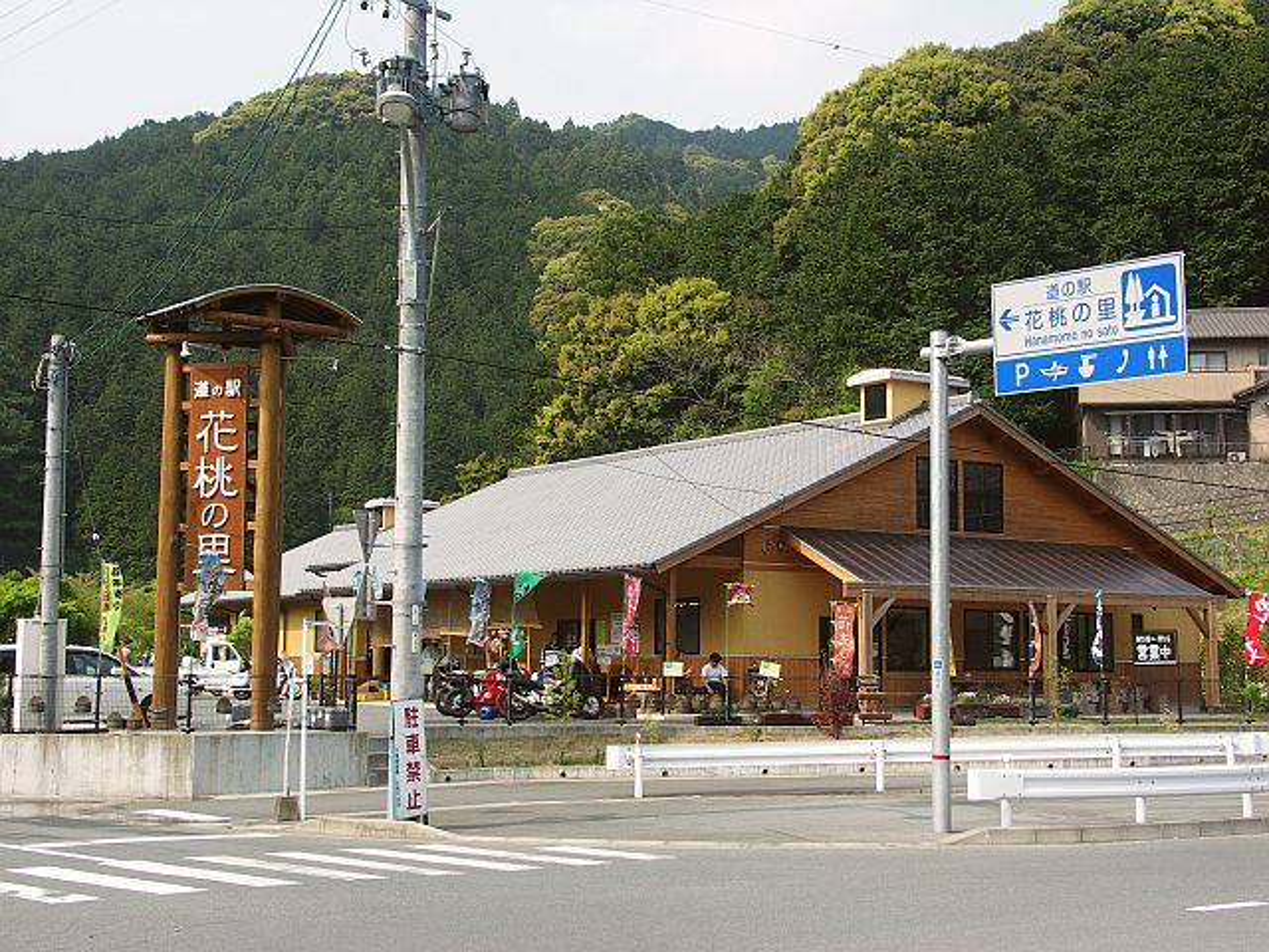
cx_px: 634
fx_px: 1686
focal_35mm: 46
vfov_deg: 31.5
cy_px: 476
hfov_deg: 41.2
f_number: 5
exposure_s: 1/200
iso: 50
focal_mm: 11.9
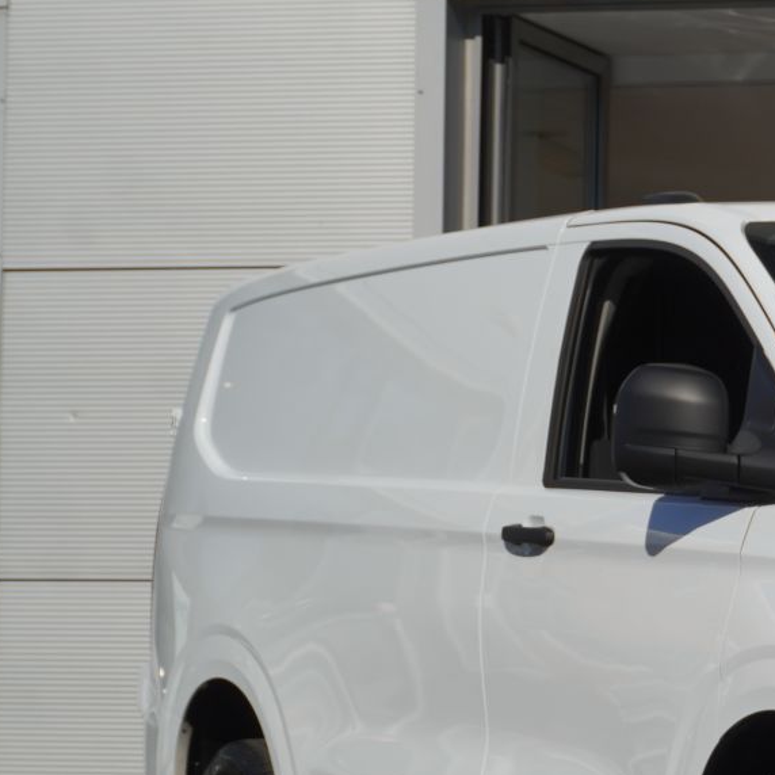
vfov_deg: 11.4
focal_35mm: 153
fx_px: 3880
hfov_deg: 11.2
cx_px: 935
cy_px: 581
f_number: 8
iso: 100
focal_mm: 43
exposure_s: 1/320
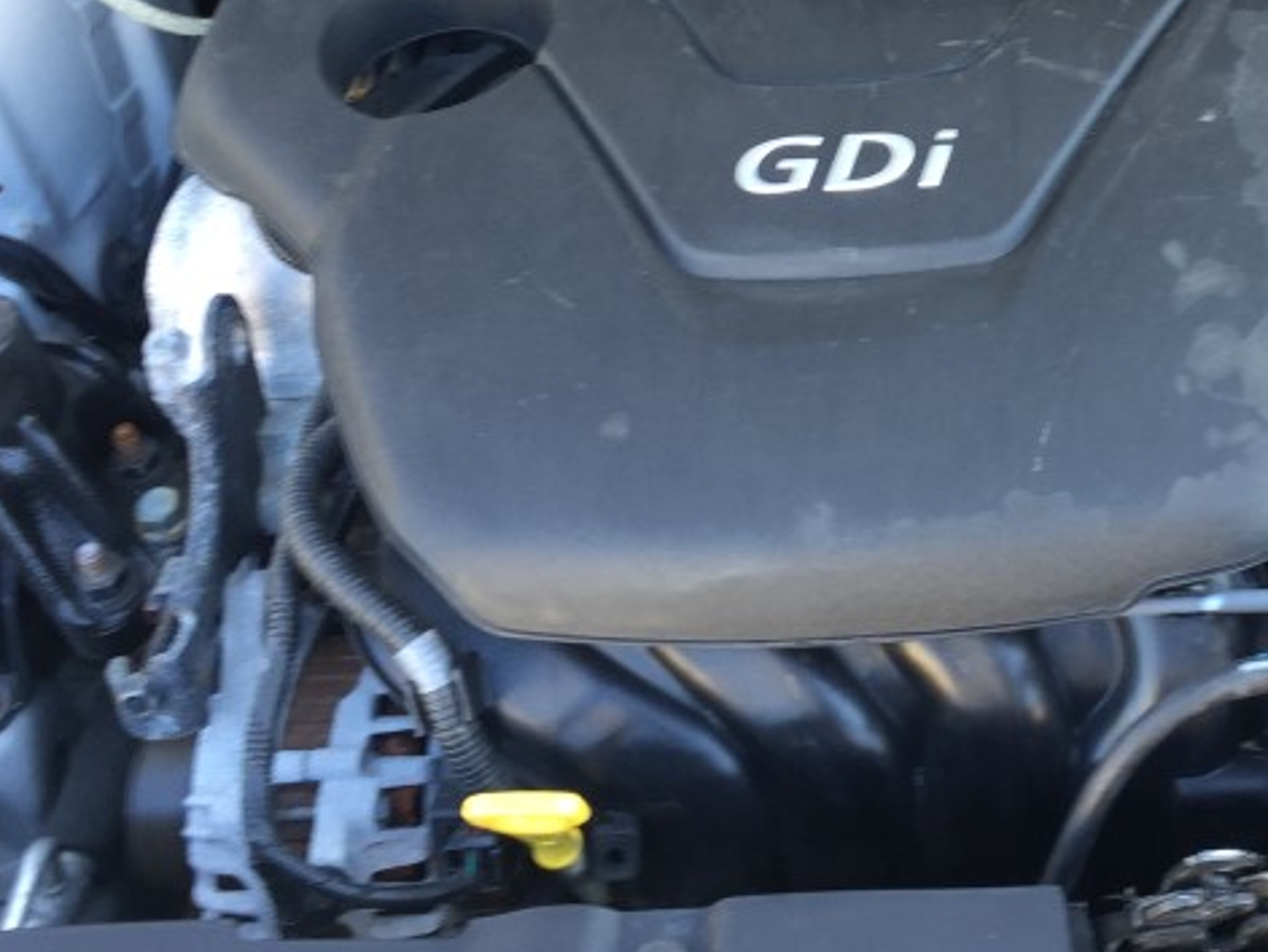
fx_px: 2309
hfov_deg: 30.1
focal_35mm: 63
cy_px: 13
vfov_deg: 22.5
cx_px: 966
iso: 32
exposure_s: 1/40
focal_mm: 4.15
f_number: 2.2
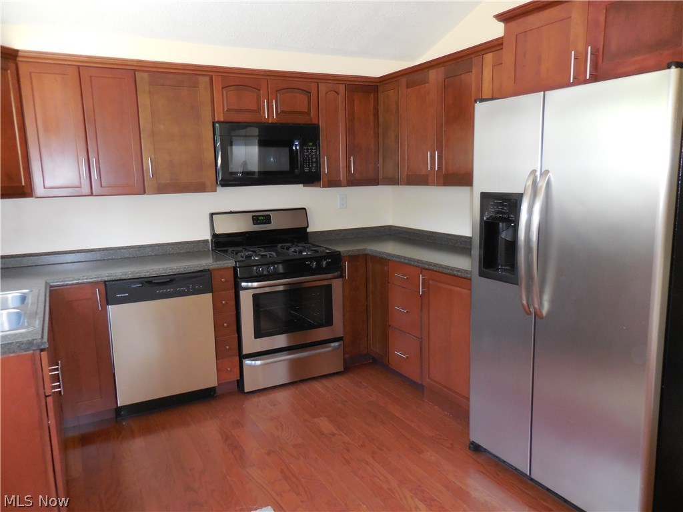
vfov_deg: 54.9
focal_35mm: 25
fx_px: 493
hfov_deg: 69.4
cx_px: 342
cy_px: 256
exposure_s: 1/25
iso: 320
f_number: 3.3
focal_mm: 4.5
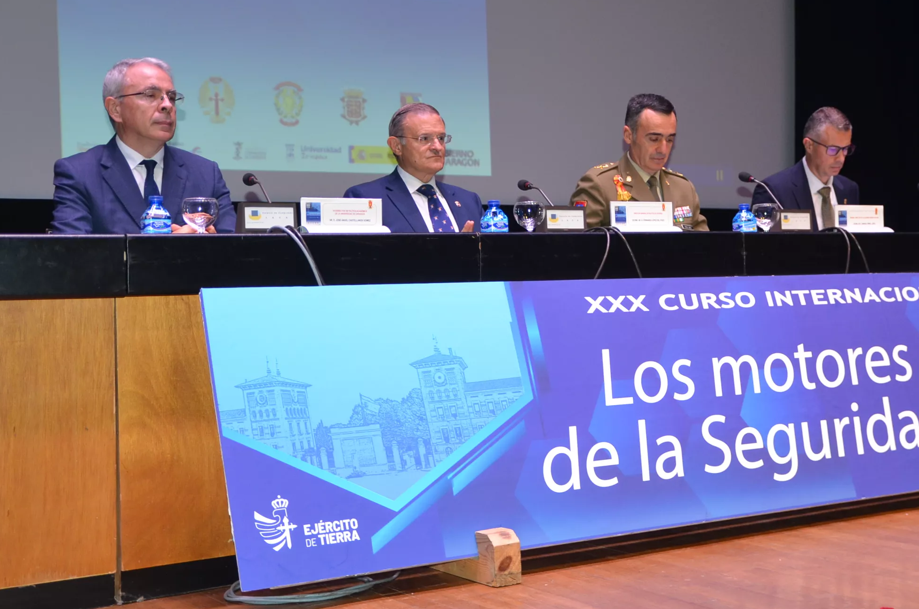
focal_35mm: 53
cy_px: 237
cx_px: 537
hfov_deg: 37.5
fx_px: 1350
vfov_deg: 25.3
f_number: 3.2
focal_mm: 28
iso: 720
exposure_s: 1/60
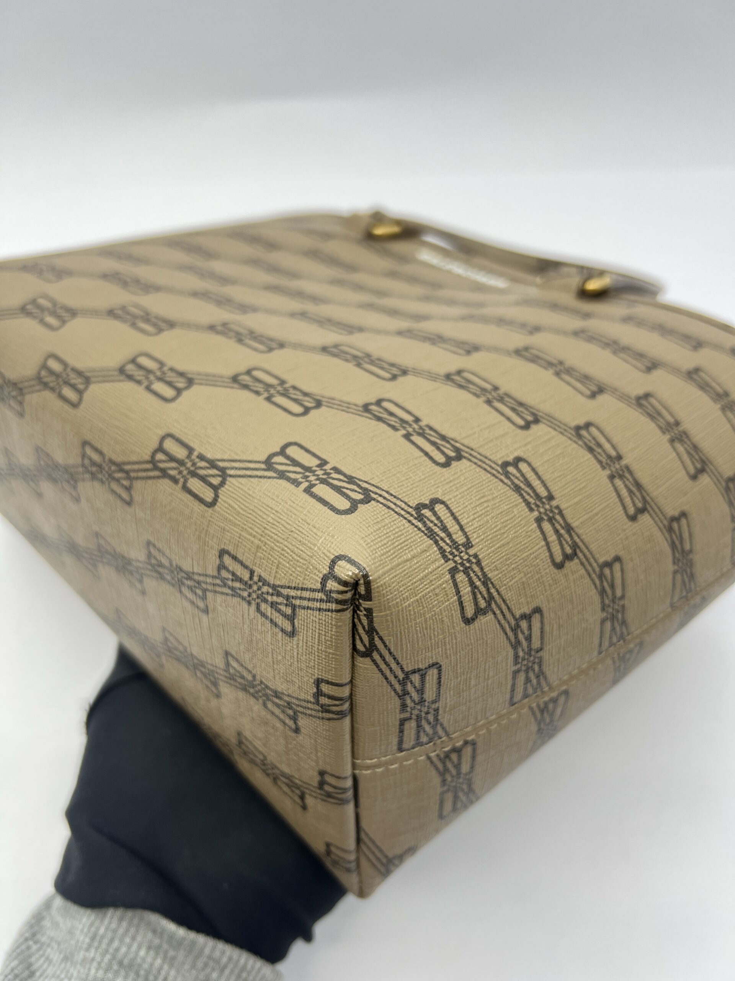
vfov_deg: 67.3
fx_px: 736
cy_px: 490
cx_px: 368
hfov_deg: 53.1
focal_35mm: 26
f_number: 1.5
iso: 50
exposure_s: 1/100
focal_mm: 5.7
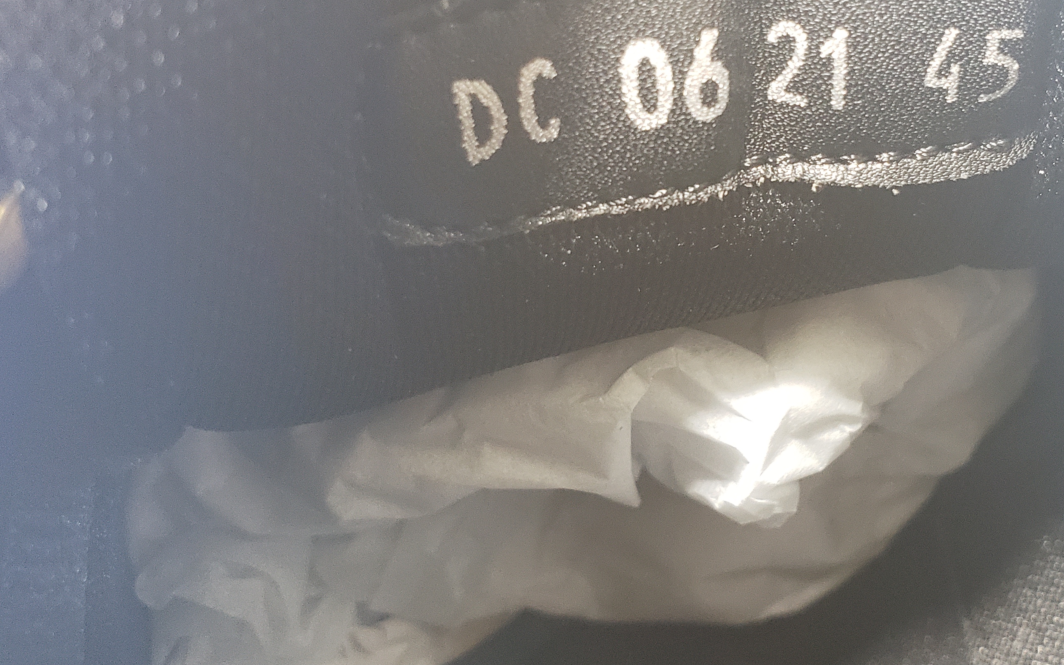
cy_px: 239
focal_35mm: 43
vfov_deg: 29.7
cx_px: 741
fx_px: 1247
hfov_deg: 45.2
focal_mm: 4.3
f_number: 2.4
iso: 640
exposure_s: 1/100
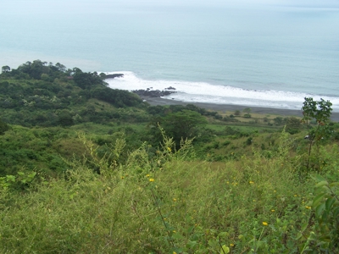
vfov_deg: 37.7
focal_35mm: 38
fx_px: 372
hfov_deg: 49.0
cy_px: 127
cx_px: 170
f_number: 4
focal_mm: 6.3
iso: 80
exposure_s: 1/750
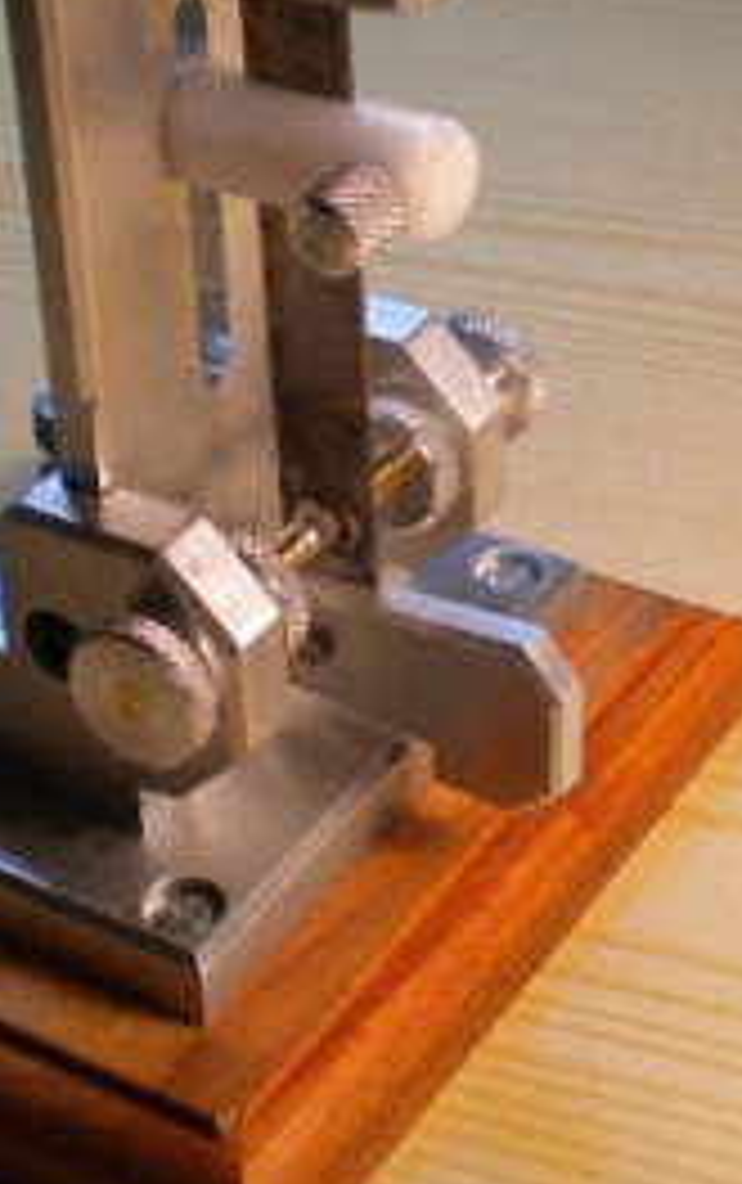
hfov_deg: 14.9
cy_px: 461
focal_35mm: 88
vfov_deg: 23.5
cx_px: 319
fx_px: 2839
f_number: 3.5
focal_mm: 7.4
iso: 185
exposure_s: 1/67
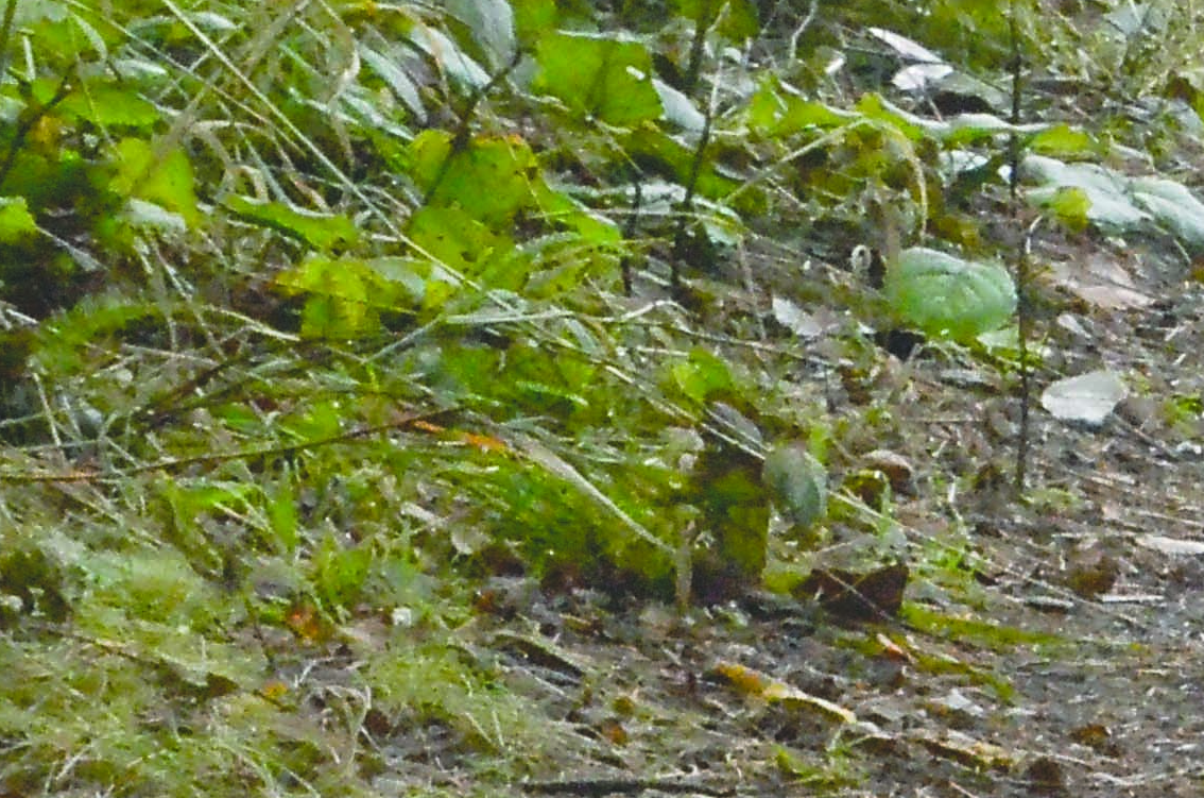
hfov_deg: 5.9
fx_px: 11314
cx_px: 2572
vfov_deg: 4.0
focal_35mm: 339
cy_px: 143
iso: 4000
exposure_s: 1/160
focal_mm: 52
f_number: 10
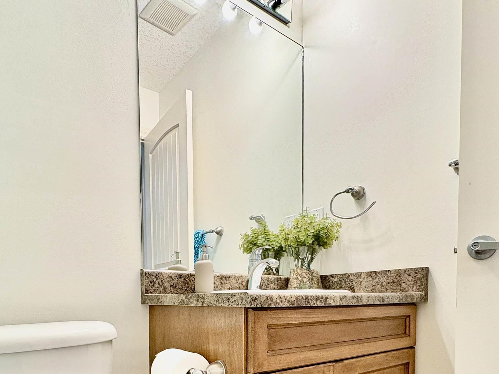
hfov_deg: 69.2
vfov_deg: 50.4
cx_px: 220
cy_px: 316
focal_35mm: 25
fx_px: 360
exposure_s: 1/60
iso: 160
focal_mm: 2.22
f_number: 2.2
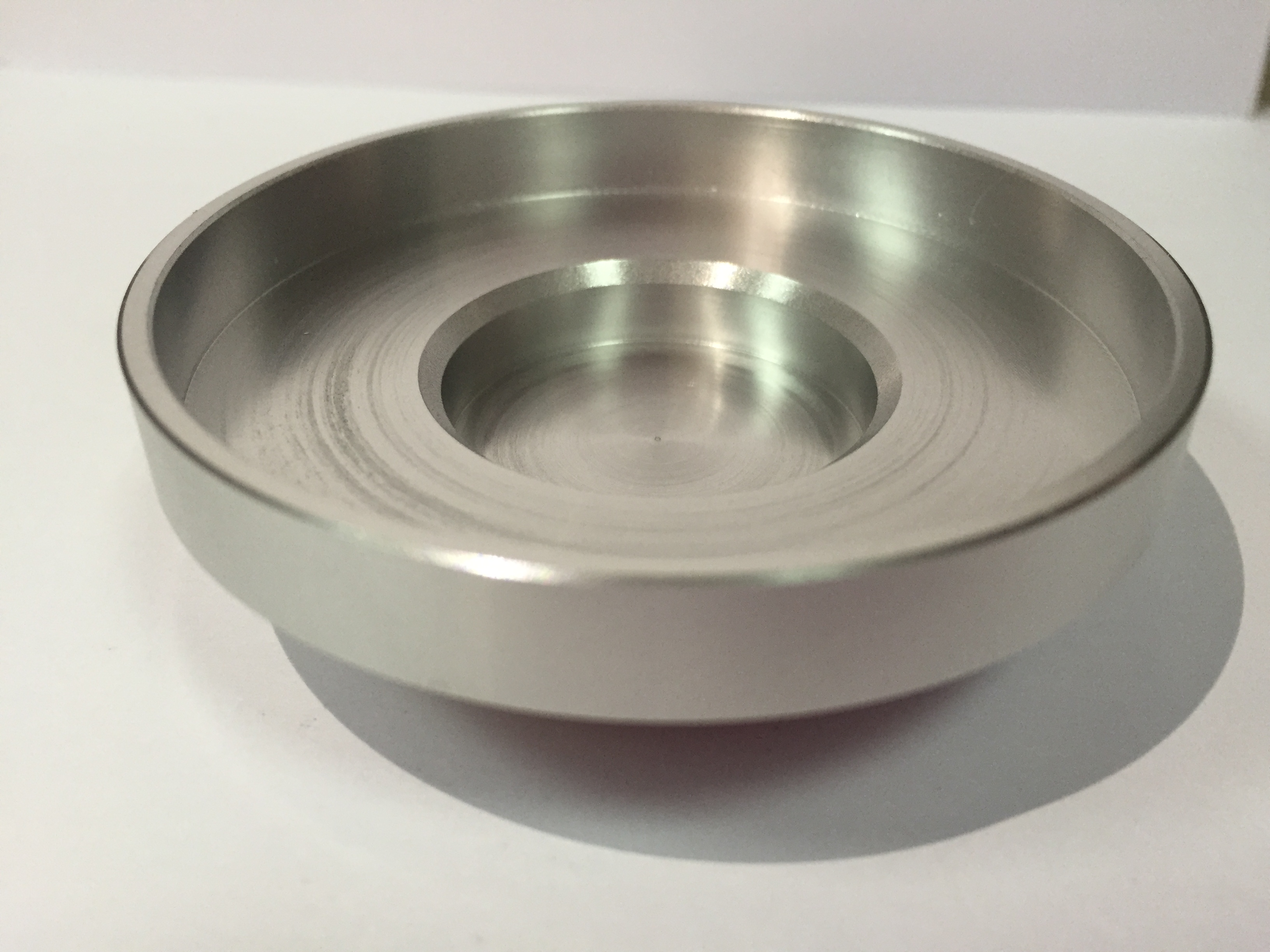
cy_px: 476
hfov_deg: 61.7
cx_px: 635
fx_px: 1064
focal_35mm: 29
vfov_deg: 48.2
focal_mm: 4.15
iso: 80
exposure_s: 1/33
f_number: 2.2
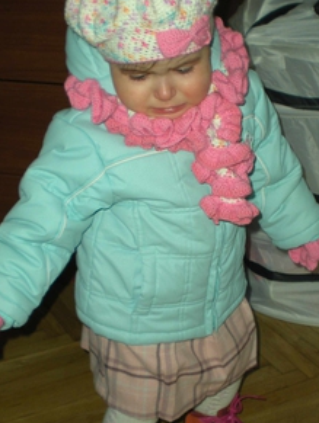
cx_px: 194
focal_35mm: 68
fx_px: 834
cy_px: 219
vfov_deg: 28.5
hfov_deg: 21.6
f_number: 3.5
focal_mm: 7.4
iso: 64
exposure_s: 1/60
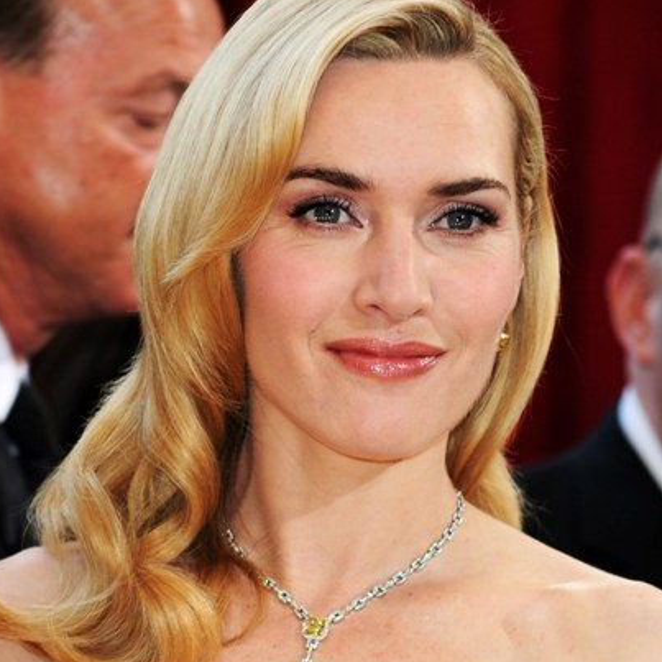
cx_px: 317
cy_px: 442
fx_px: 5842
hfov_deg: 6.5
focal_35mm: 270
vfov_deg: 6.5
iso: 640
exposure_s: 1/200
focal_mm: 200
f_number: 5.6
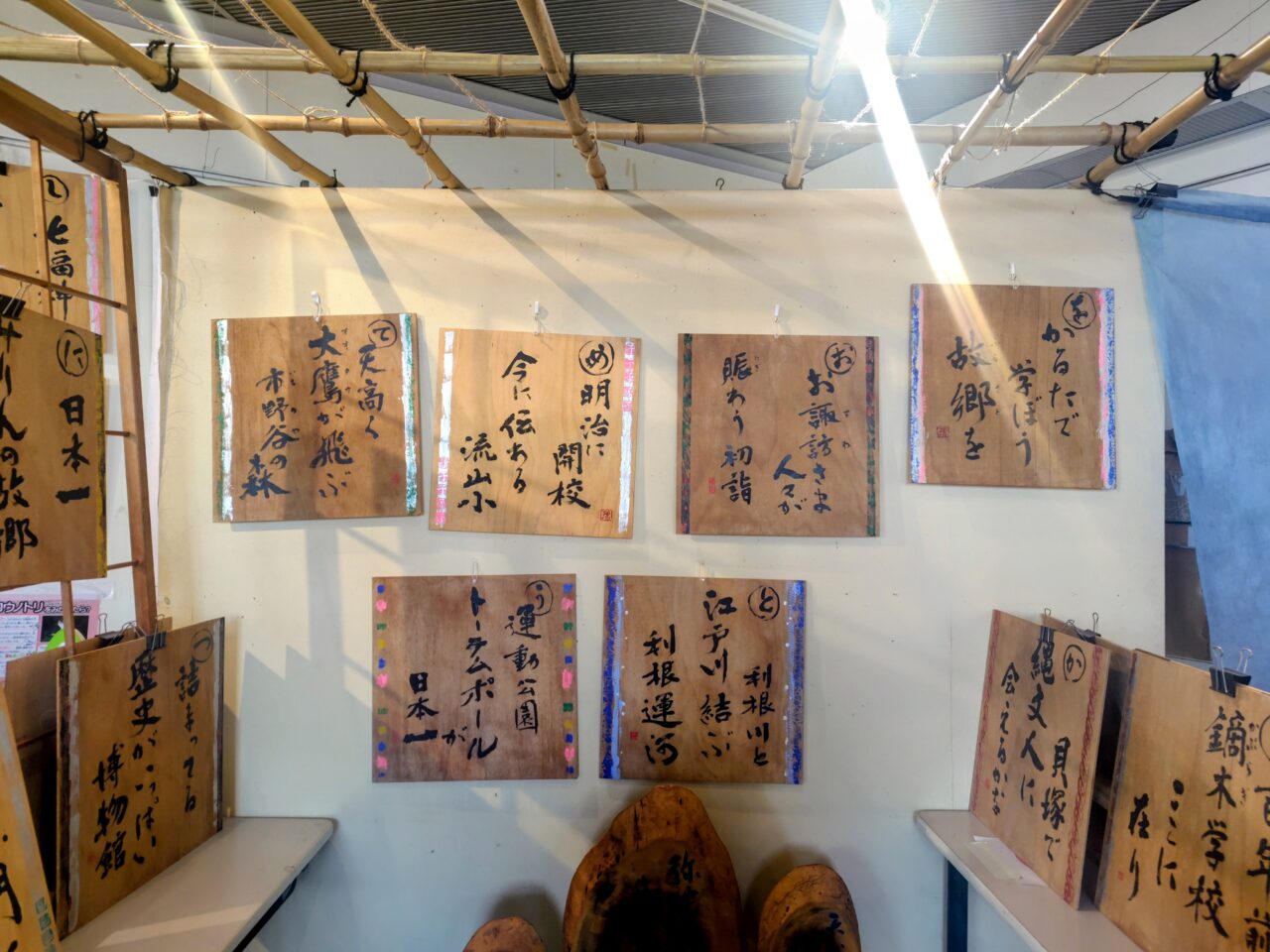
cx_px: 635
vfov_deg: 58.9
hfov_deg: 73.9
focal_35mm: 23
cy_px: 476
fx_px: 844
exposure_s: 1/60
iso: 183
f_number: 1.9
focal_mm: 5.6
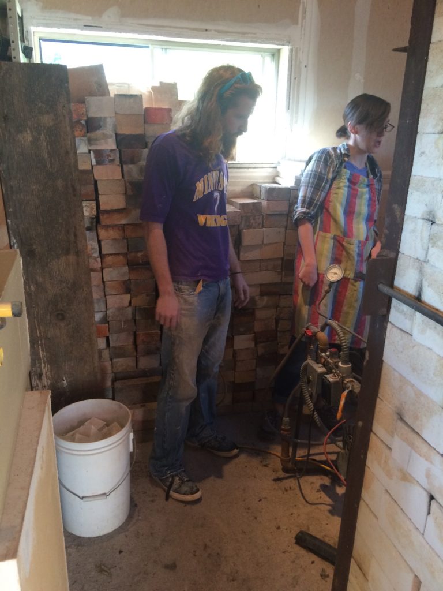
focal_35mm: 29
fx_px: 495
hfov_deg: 48.2
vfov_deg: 61.7
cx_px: 222
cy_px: 296
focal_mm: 4.15
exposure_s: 1/30
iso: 125
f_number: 2.2
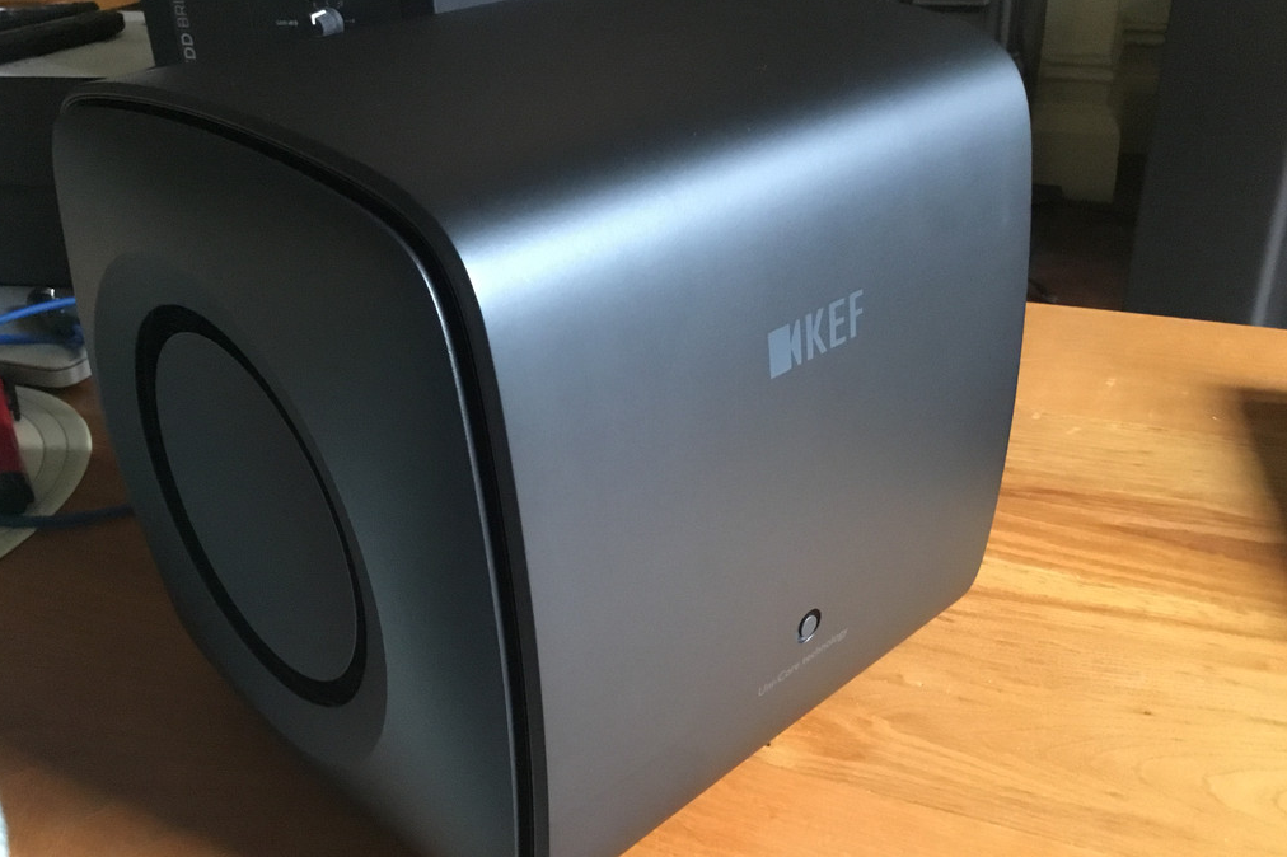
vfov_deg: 38.8
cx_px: 611
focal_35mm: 34
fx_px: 1215
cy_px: 460
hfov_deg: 55.8
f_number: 2.4
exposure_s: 1/17
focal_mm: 3.3
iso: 320
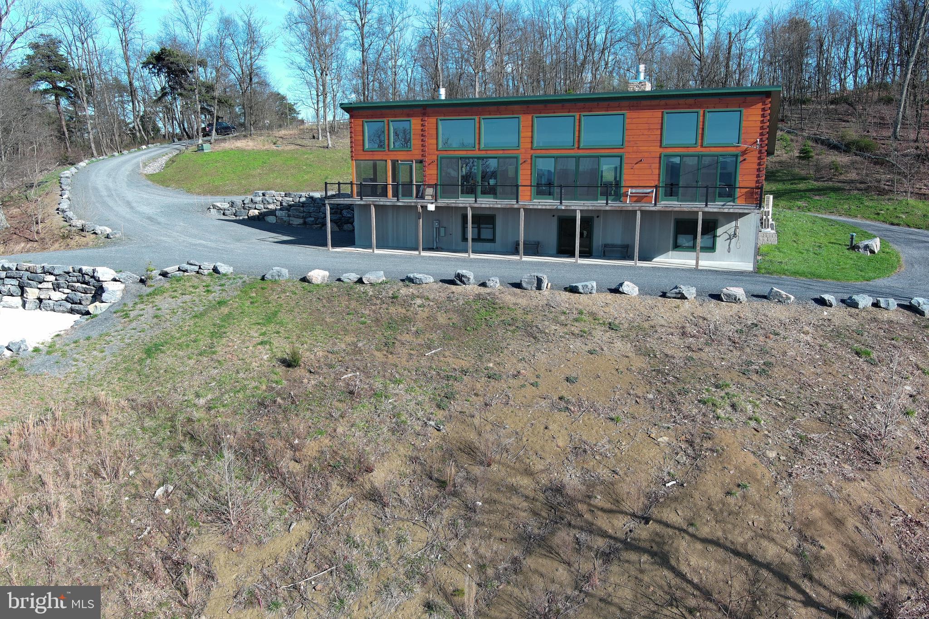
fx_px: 748
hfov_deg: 63.7
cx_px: 464
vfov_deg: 45.0
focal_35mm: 29
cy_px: 310
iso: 100
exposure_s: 1/589
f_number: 2.8
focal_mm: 10.57
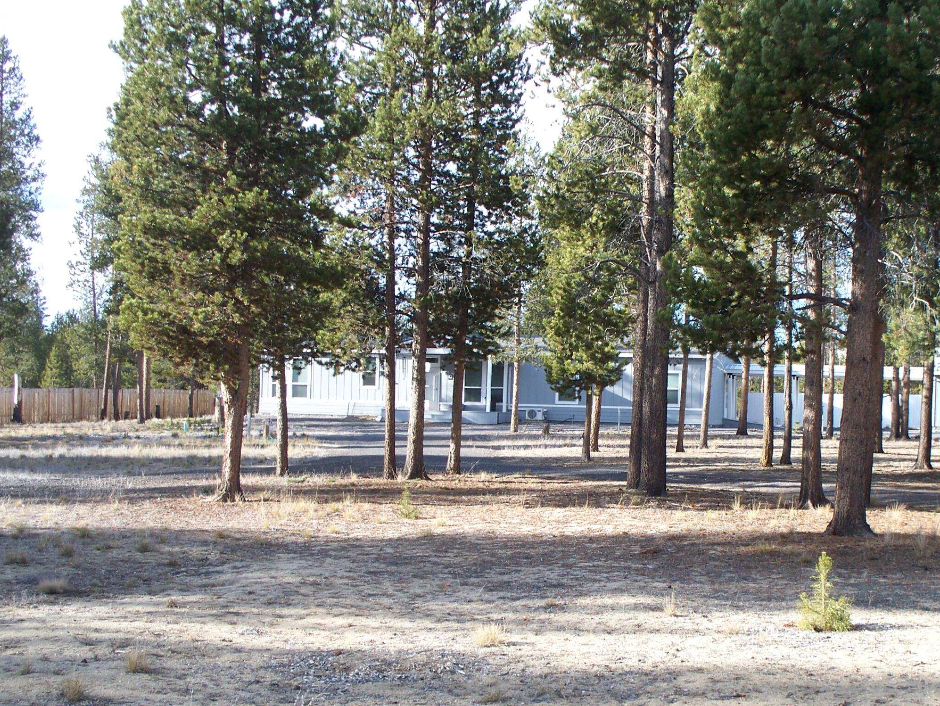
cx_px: 631
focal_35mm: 53
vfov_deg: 27.5
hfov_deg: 35.8
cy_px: 413
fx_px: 1440
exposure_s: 1/250
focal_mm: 7.54
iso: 64
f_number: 2.8
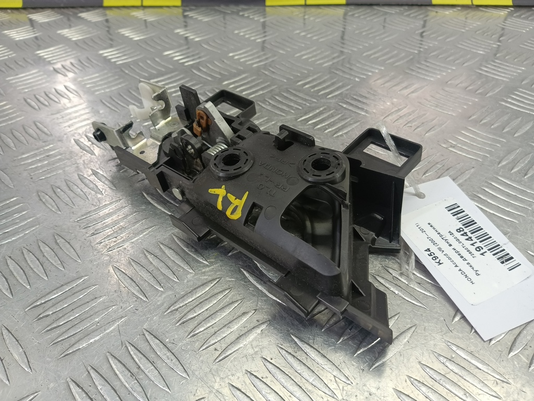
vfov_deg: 51.4
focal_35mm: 27
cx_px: 267
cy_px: 200
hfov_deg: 65.3
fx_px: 417
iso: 140
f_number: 1.6
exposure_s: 1/50
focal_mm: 4.11
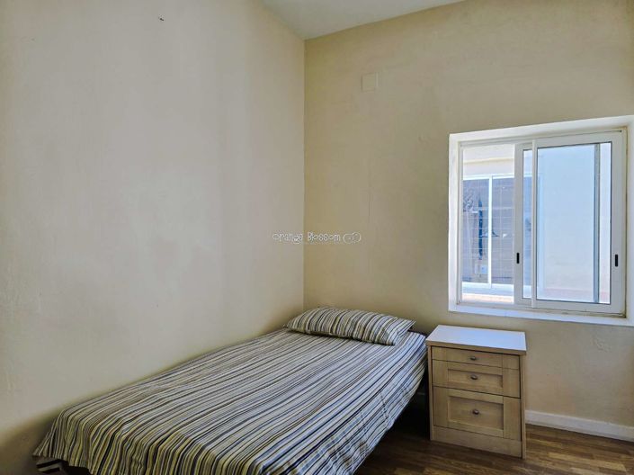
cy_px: 238
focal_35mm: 23
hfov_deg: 74.0
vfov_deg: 58.8
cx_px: 317
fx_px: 421
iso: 32
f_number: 1.7
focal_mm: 6.3
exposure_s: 1/180
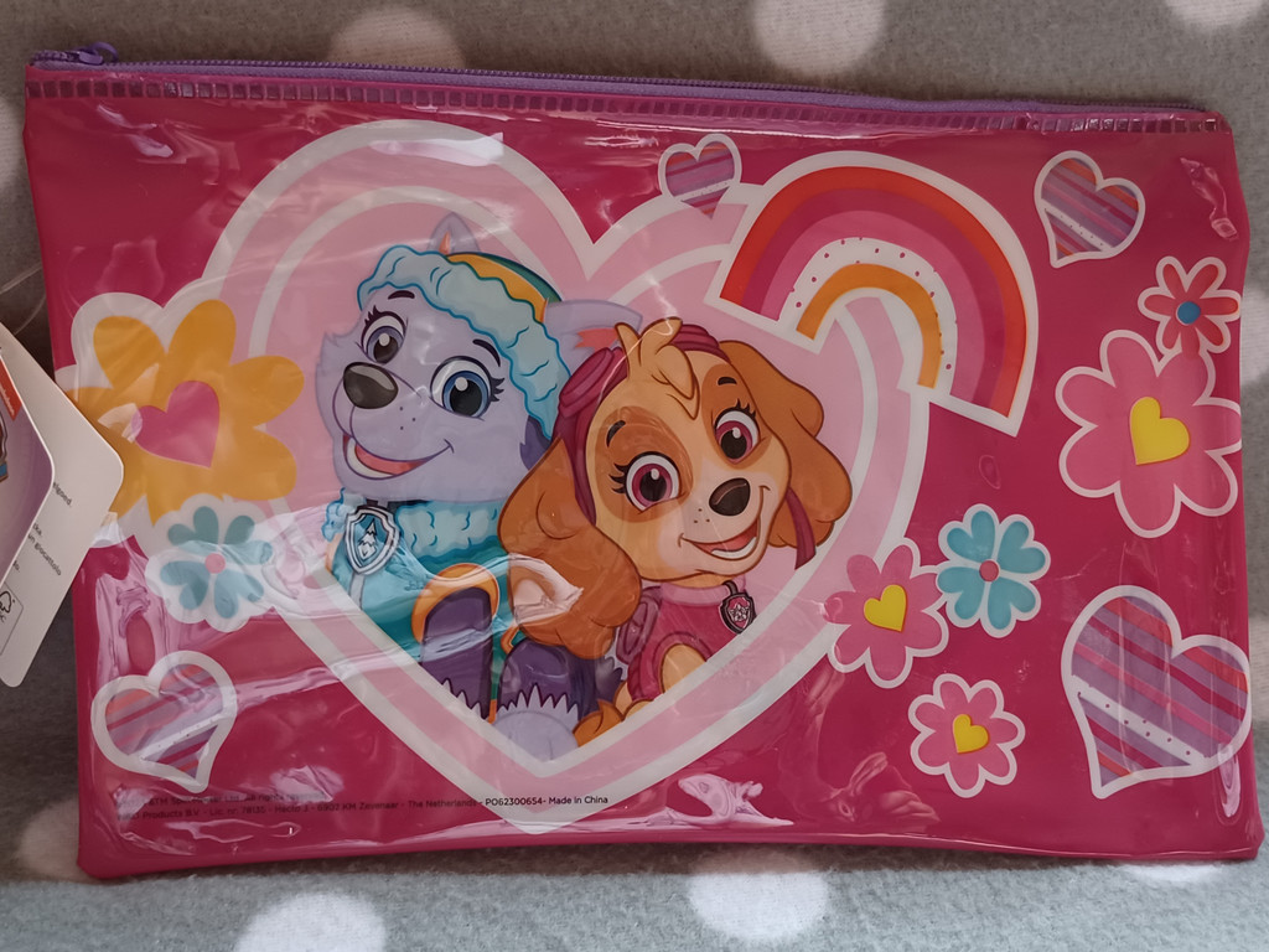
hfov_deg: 69.4
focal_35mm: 25
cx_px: 634
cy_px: 476
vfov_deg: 54.9
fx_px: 916
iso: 320
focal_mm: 4.6
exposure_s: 1/33.4
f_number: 1.8
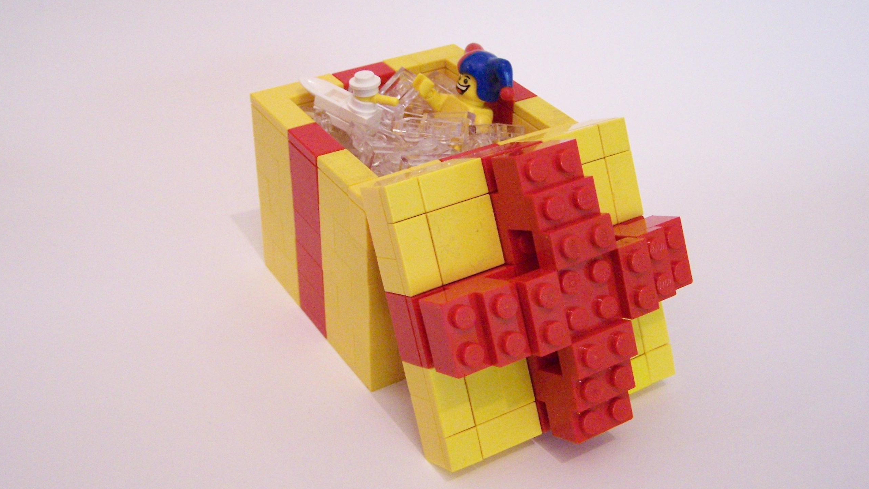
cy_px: 206
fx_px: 1014
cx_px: 437
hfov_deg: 46.4
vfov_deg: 27.1
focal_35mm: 44
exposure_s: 1/20
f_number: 2.8
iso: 400
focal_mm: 6.7
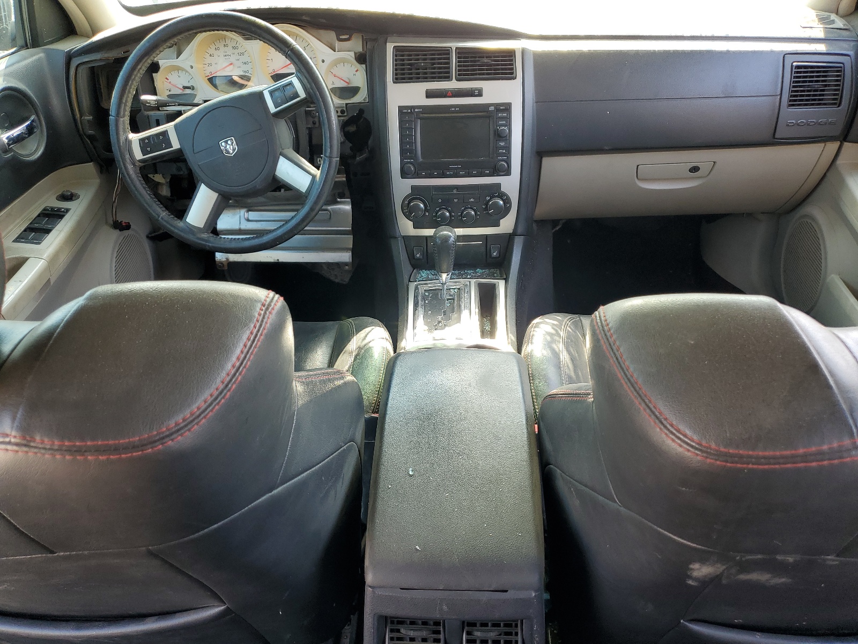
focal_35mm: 26
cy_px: 322
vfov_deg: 53.1
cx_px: 429
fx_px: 644
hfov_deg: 67.3
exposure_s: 1/139
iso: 50
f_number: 1.5
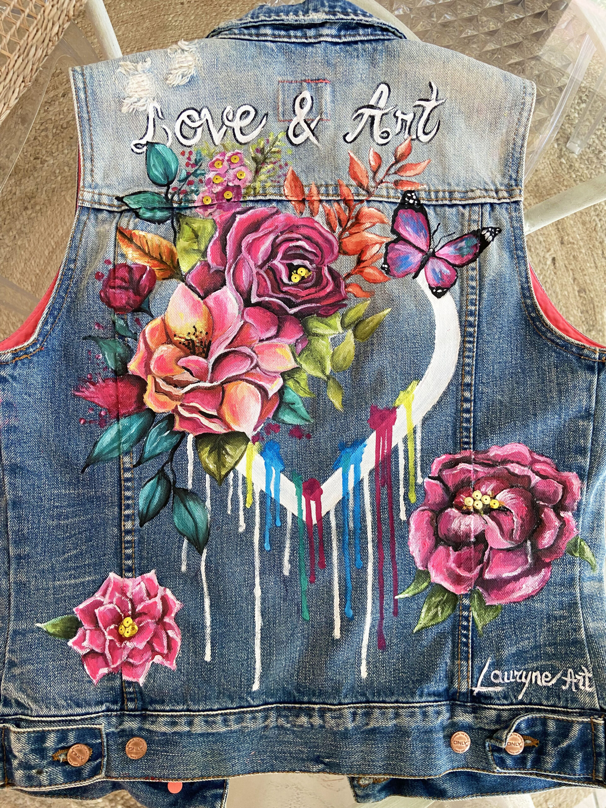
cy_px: 404
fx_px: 607
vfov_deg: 67.3
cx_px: 303
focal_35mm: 26
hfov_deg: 53.1
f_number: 1.8
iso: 100
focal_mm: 4.25
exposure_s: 1/50
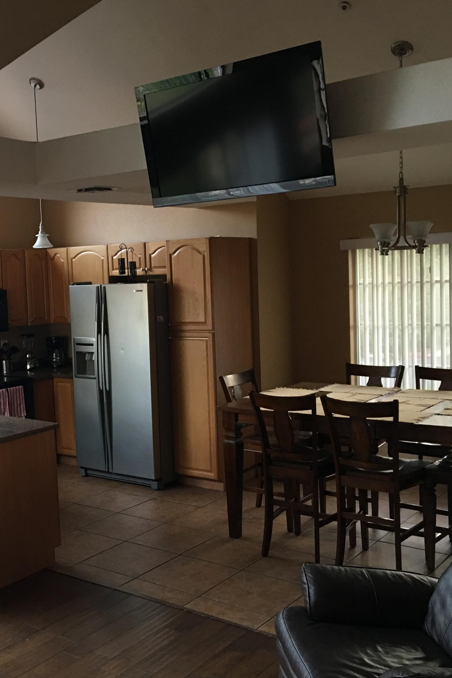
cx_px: 133
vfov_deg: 47.4
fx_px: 772
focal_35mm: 41
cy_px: 336
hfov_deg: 32.2
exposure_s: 1/15
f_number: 2.2
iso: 64
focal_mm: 4.15
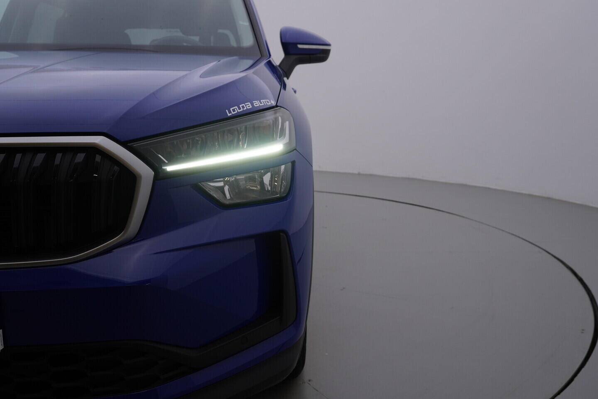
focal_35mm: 36
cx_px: 299
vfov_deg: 36.9
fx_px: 598
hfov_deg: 53.1
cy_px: 200
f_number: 5.6
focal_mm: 24
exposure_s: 1/125
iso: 125
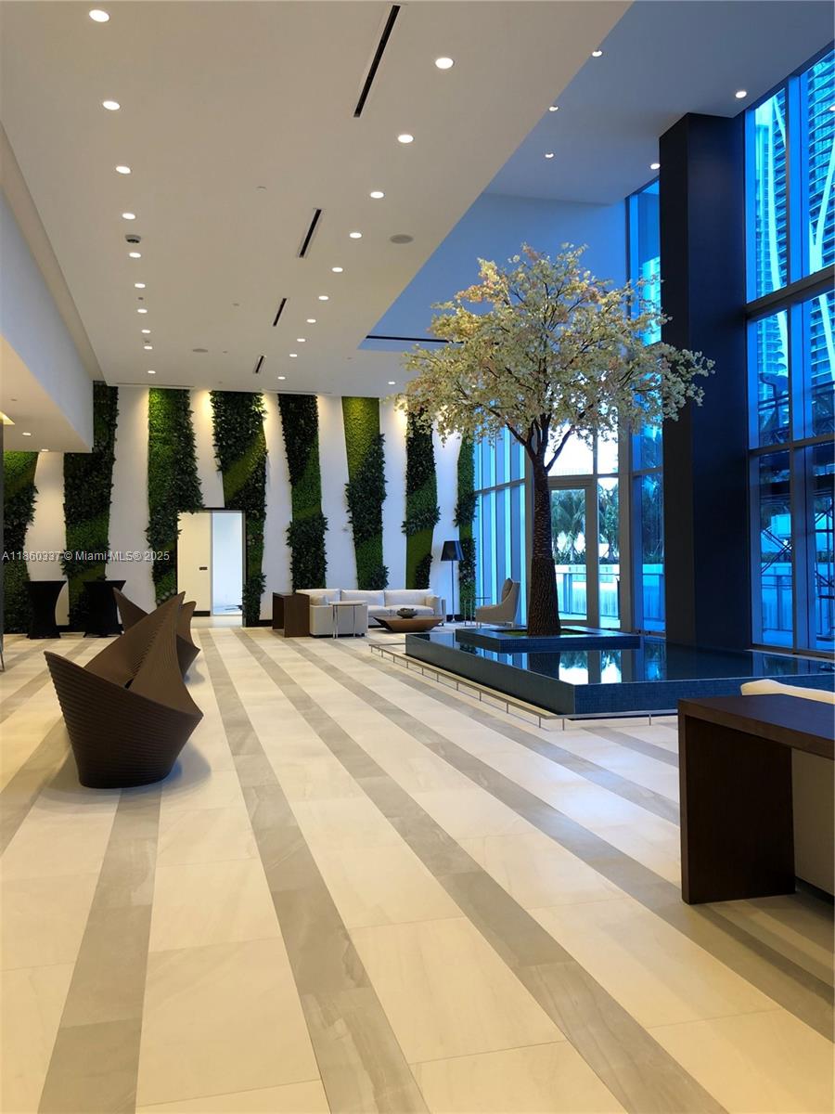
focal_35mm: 28
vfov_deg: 63.4
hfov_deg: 49.7
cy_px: 557
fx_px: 901
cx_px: 418
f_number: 1.8
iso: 32
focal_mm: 4
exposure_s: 1/30
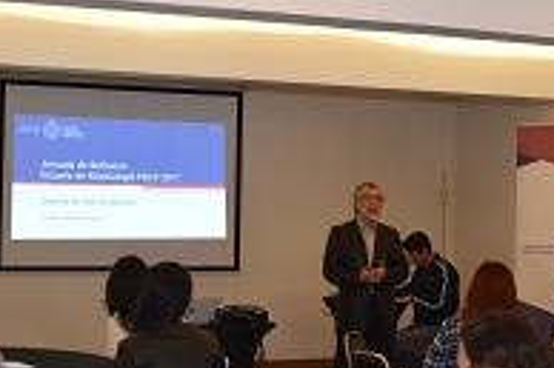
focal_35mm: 79
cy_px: 175
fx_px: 1215
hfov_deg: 25.7
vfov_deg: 17.2
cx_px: 310
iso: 800
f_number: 4.5
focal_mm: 24
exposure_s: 1/80
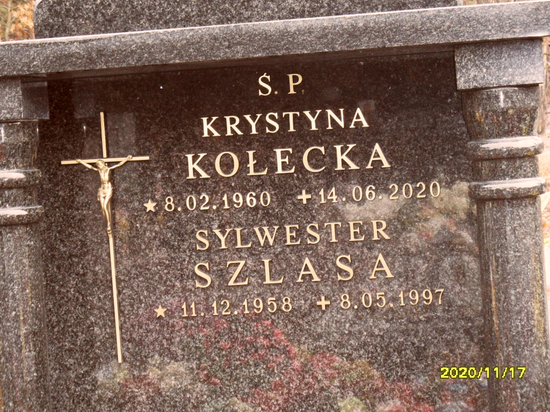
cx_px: 275
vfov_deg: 14.8
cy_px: 206
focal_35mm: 100
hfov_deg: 19.6
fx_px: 1589
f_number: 4.4
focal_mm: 16.3
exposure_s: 1/45
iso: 200
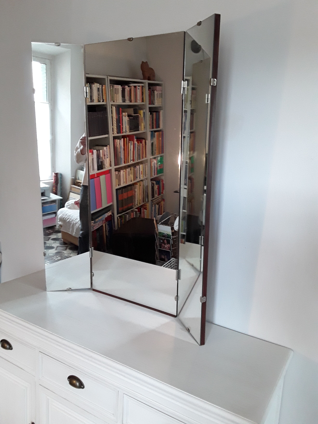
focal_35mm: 27
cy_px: 212
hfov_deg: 51.4
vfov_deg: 65.3
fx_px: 331
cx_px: 159
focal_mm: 2.91
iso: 160
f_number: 1.9
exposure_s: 1/33
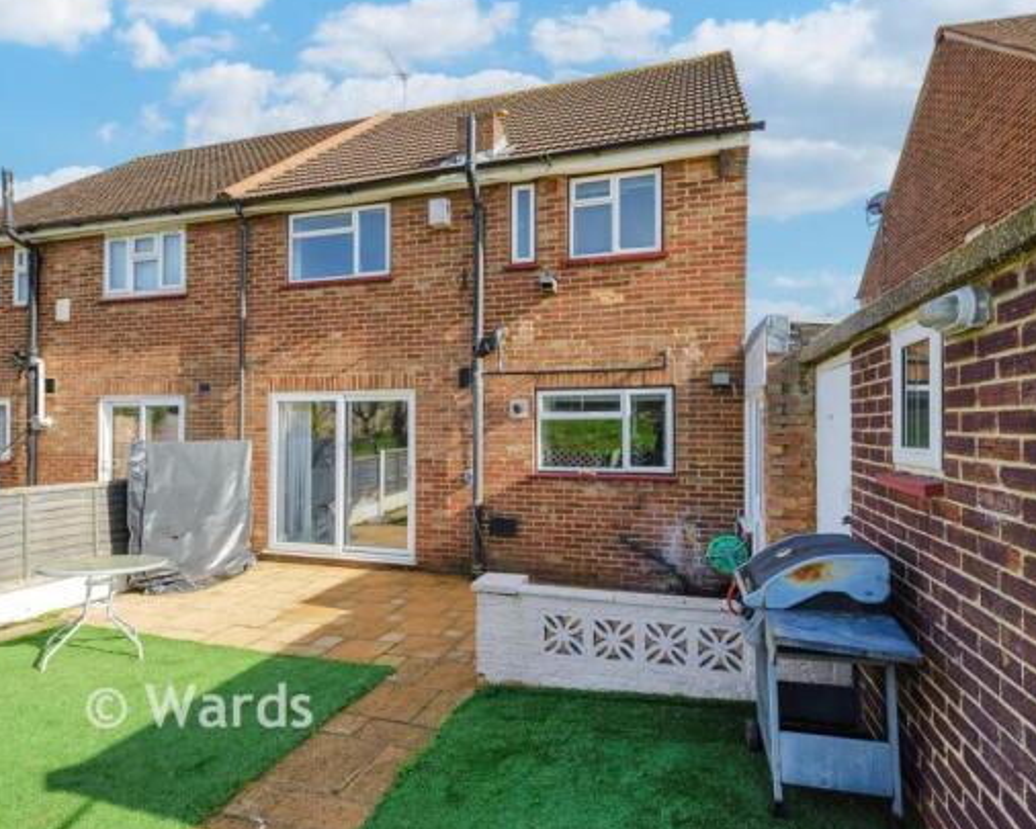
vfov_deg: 77.0
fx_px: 521
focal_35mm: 17
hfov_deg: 89.6
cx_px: 521
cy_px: 400
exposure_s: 1/400
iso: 400
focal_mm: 14
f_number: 8
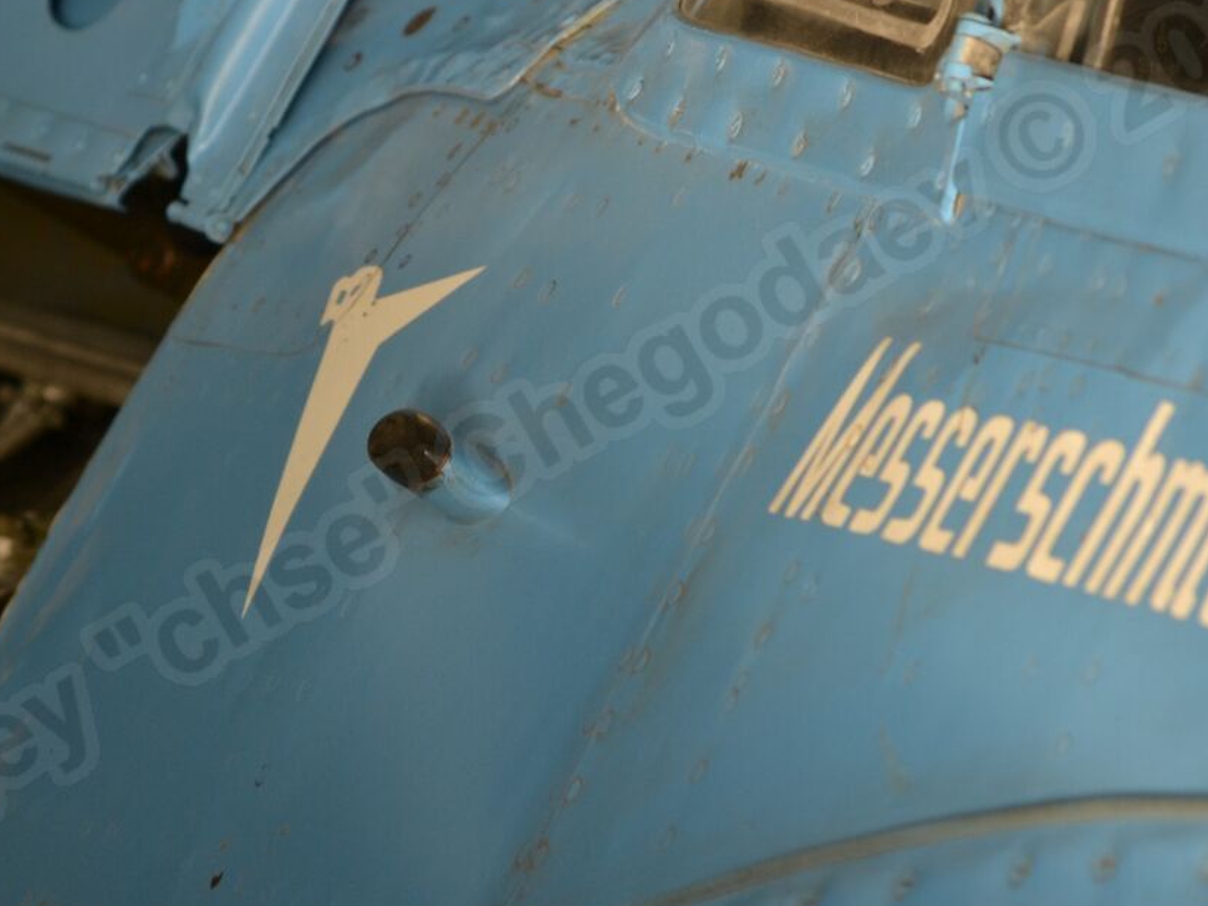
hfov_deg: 3.4
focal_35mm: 585
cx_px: 549
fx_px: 20415
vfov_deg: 2.5
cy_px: 422
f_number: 5.6
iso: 320
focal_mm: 260
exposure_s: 1/125
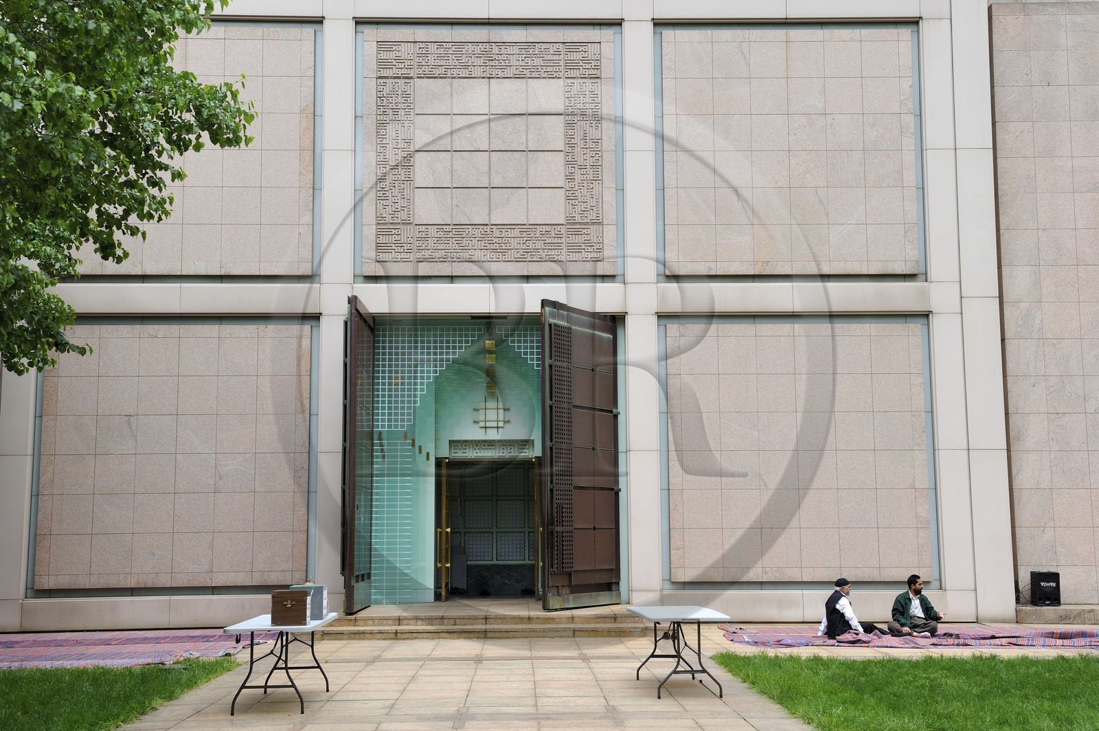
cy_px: 366
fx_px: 1342
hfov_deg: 44.5
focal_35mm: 44
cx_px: 550
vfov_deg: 30.5
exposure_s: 1/160
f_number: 8
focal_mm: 44
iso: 200
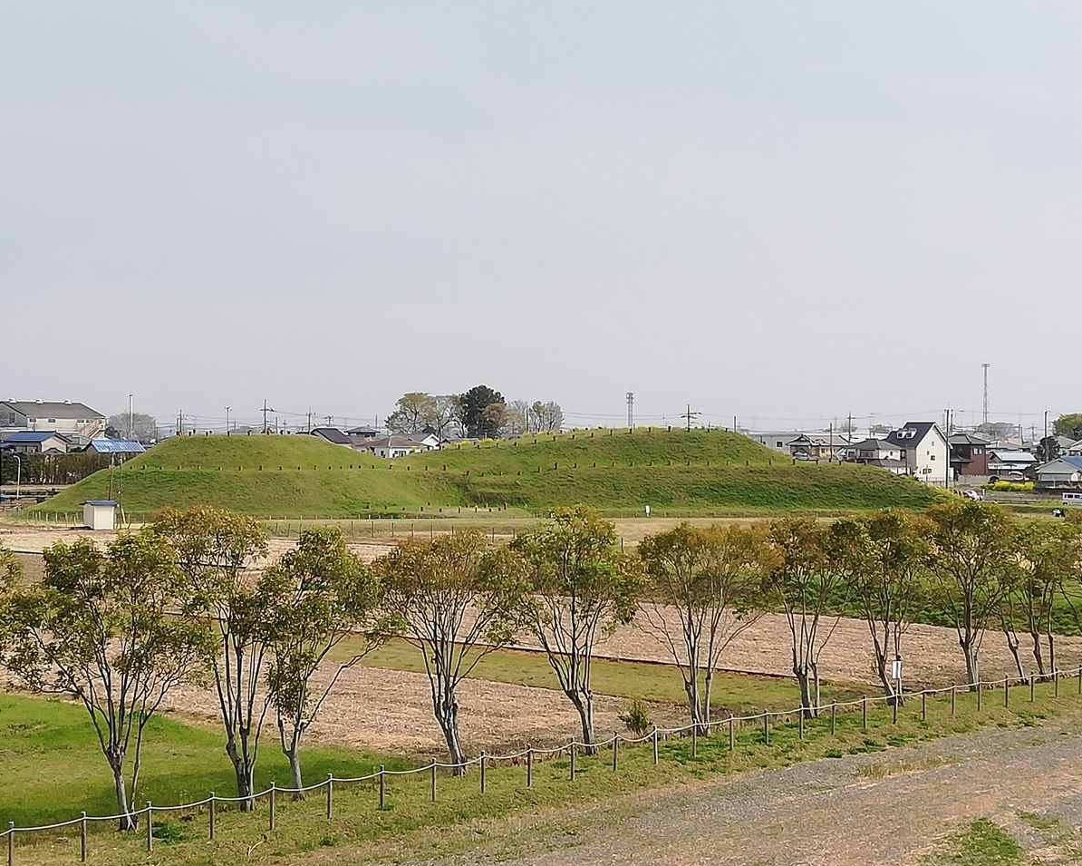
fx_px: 2177
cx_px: 523
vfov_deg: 22.5
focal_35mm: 68
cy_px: 434
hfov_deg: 27.9
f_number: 2.2
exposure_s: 1/770
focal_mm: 3.81
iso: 50
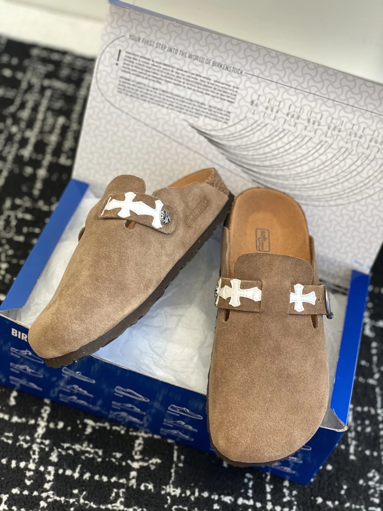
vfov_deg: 36.8
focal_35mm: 52
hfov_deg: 28.0
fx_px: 767
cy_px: 256
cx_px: 192
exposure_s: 1/122
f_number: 2
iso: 50
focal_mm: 6
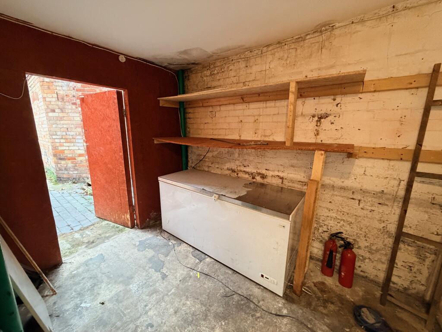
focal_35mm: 14
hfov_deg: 102.1
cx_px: 221
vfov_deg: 85.7
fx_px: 179
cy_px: 166
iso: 500
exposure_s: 1/50
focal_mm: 2.22
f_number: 2.2
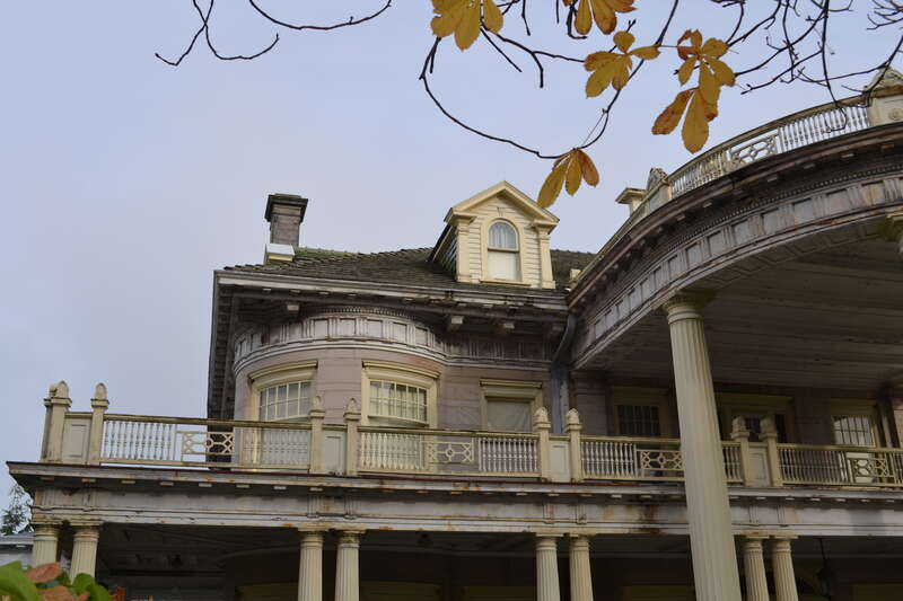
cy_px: 300
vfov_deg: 36.9
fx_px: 903
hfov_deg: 53.1
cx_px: 452
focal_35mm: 36
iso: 100
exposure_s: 1/200
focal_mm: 24
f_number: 7.1
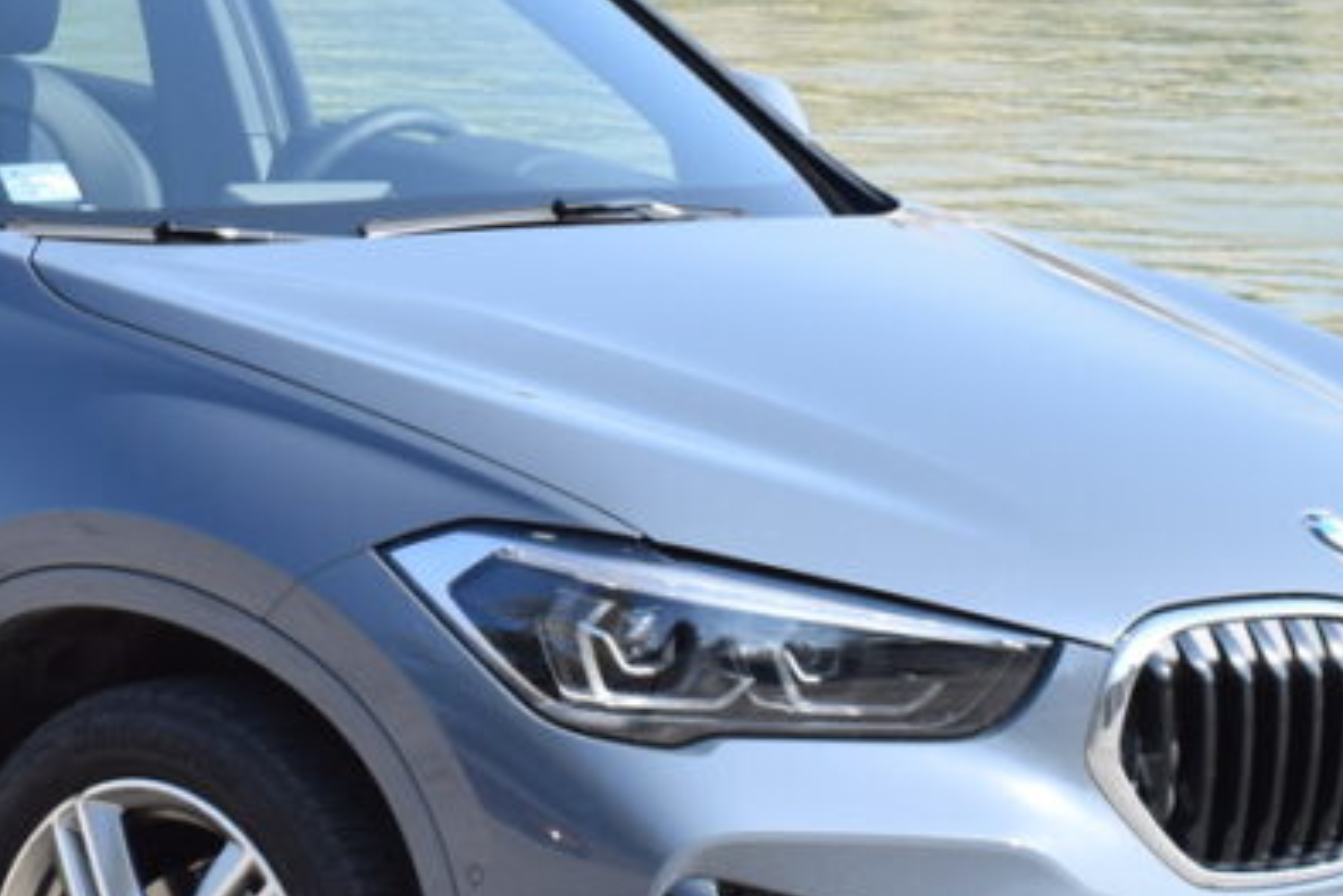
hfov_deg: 14.2
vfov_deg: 9.5
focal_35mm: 144
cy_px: 51
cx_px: 198
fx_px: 5365
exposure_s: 1/200
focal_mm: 27
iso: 100
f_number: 7.1
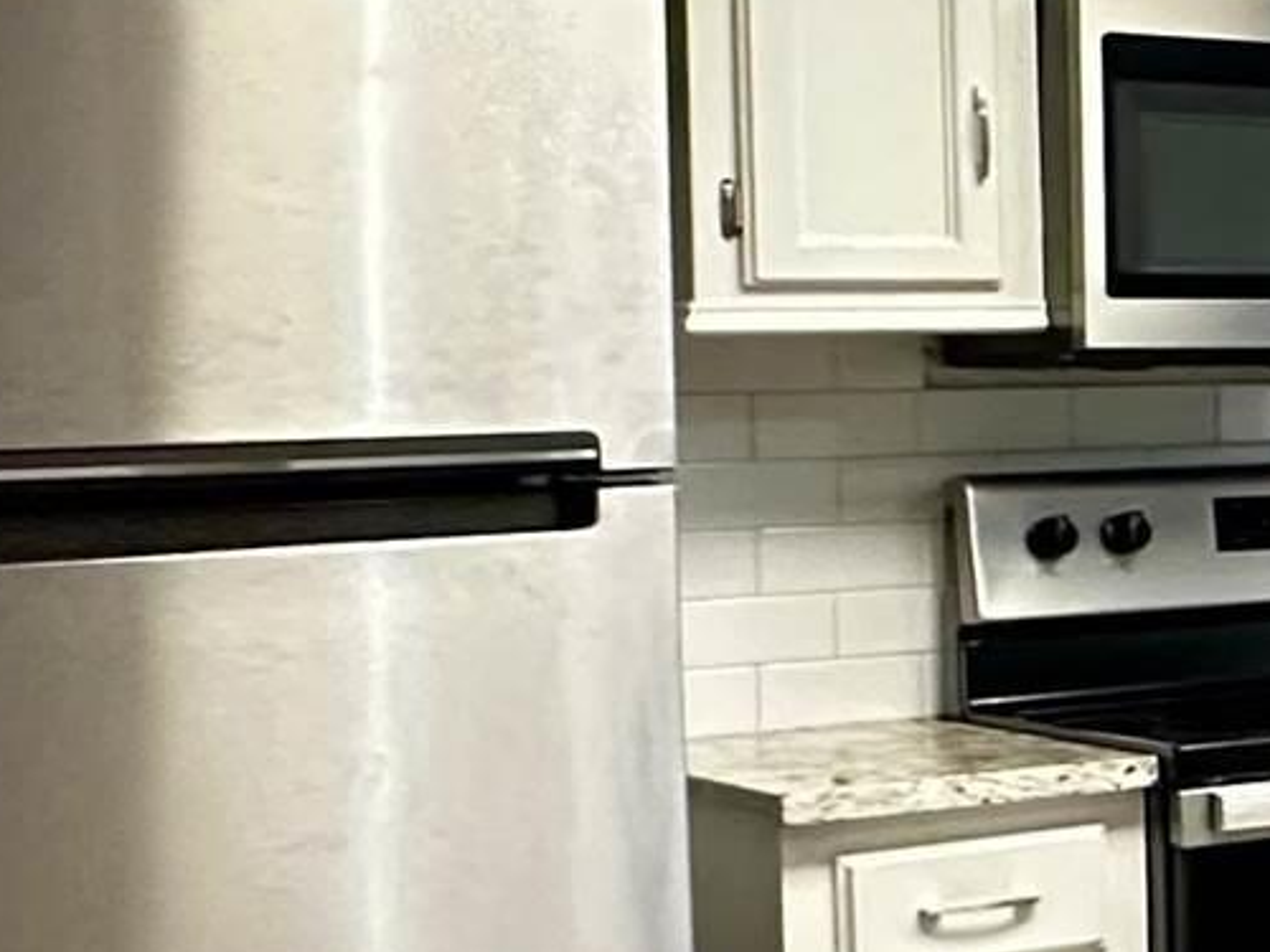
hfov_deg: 13.4
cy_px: 376
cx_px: 3335
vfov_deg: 17.2
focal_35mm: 86
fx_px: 3155
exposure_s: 1/60
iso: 400
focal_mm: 2.22
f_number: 2.2
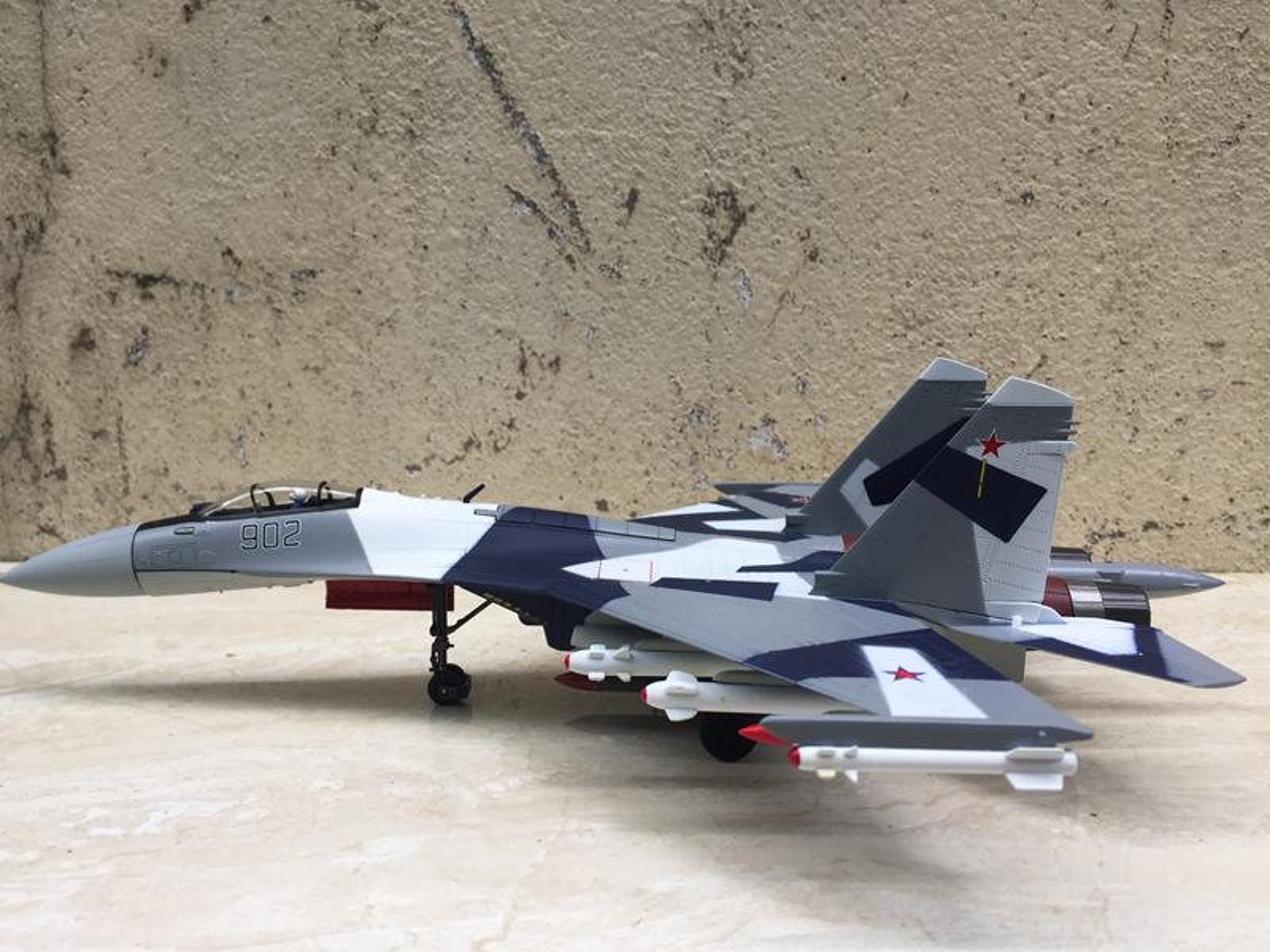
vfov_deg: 48.2
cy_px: 476
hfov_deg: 61.7
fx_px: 1064
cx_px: 635
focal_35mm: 29
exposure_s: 1/50
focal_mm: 4.15
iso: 32
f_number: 2.2
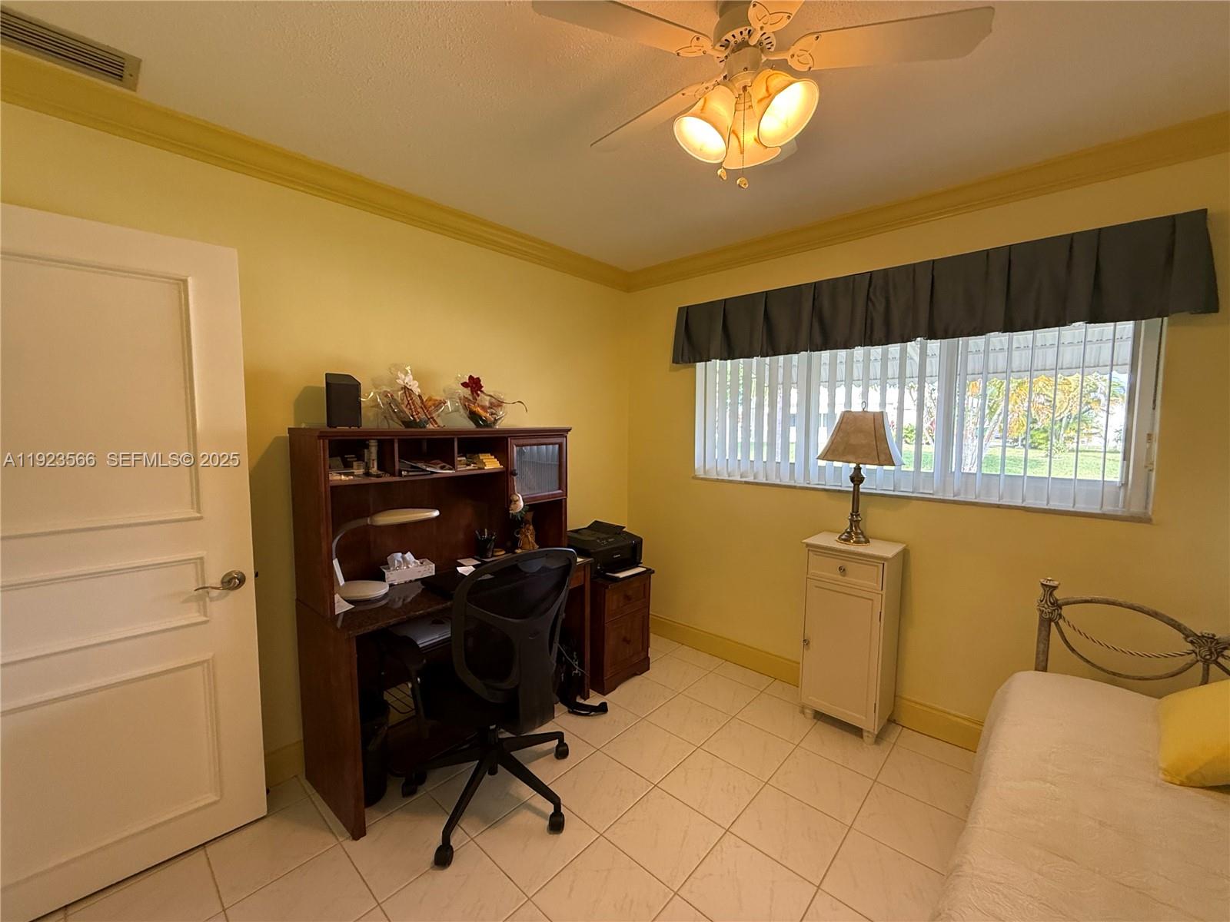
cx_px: 615
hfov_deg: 102.1
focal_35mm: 14
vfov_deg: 85.7
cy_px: 461
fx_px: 497
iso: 250
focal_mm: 2.22
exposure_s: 1/60
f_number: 2.2
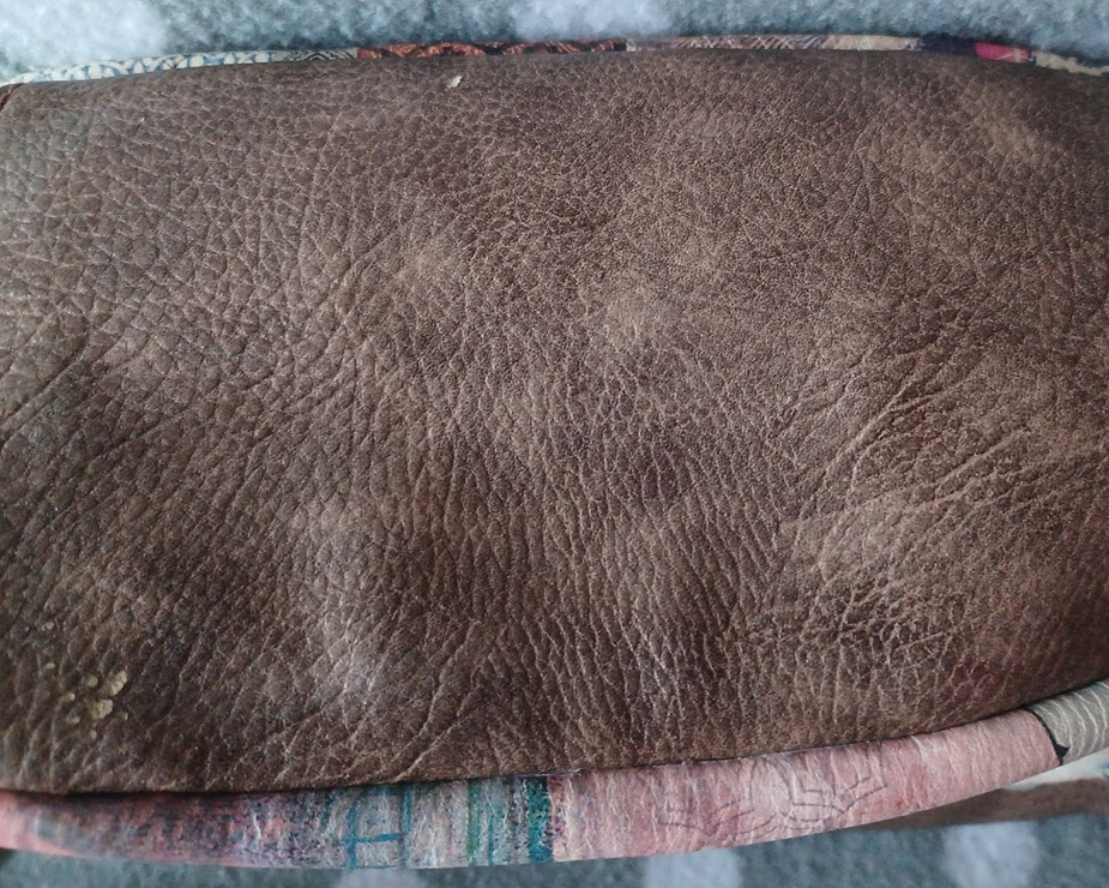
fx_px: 886
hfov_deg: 63.9
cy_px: 430
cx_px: 609
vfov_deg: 53.2
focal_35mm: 27
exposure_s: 1/16.7
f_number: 1.8
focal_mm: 4.6
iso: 2000
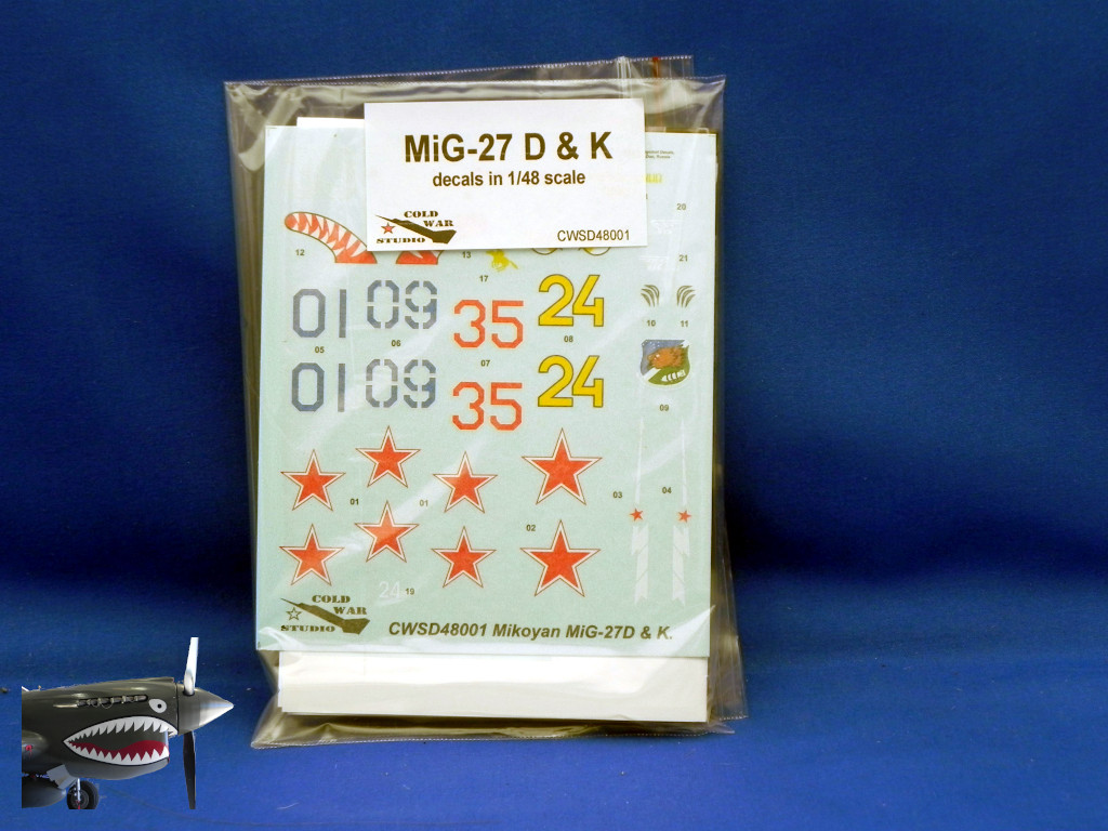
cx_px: 554
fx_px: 2401
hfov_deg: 26.0
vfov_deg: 19.6
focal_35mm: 75
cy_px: 416
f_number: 4
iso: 160
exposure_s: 1/54.6
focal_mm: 13.4
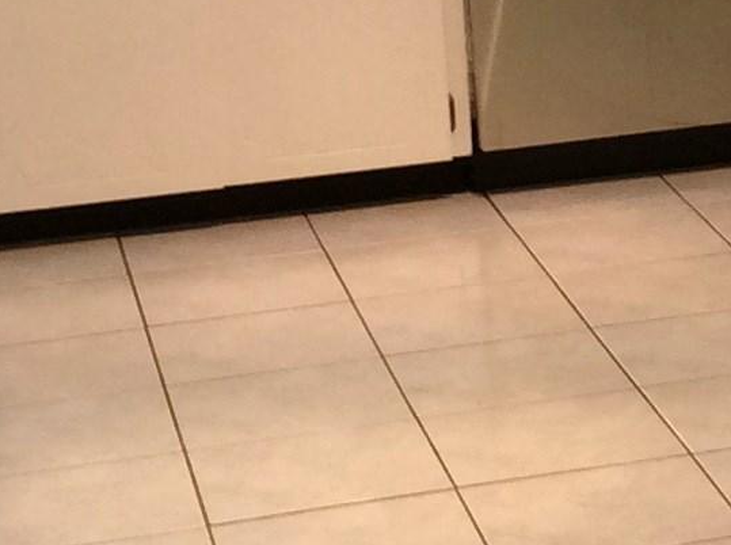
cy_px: -137
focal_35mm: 154
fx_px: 3246
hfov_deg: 12.5
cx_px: 906
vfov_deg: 9.5
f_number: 2.4
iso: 64
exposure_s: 1/24
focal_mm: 3.3
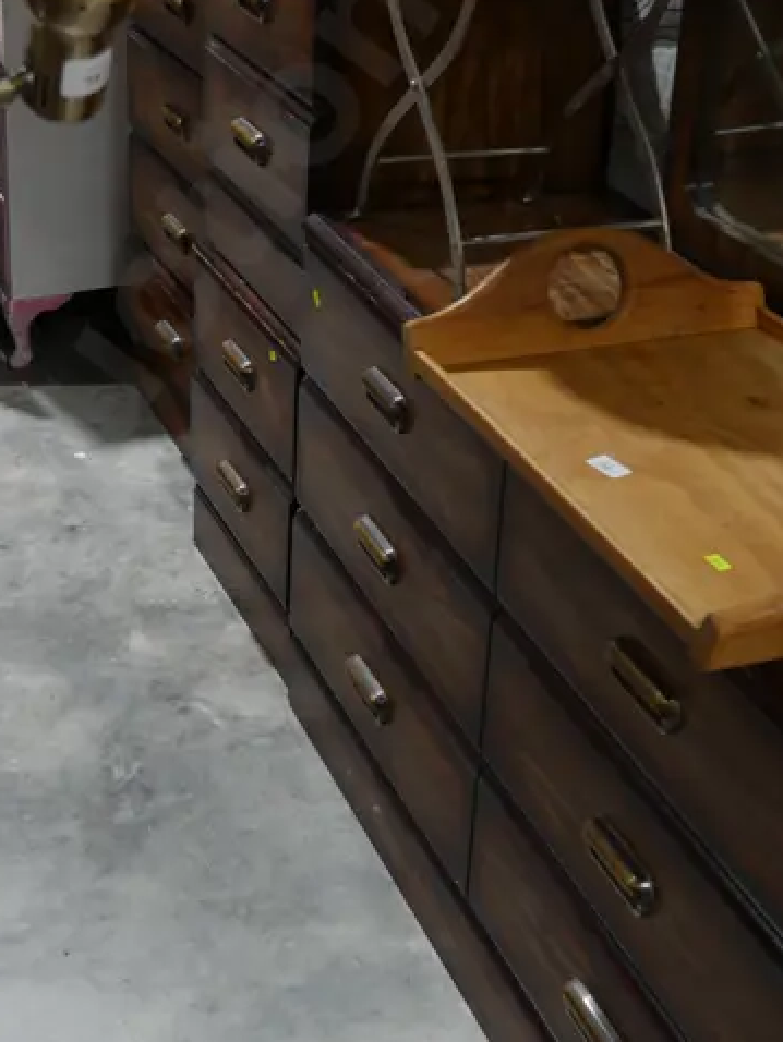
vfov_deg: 32.0
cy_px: 373
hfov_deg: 23.9
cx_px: 110
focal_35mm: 60
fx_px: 1808
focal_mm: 14
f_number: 3.5
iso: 250
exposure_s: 1/60
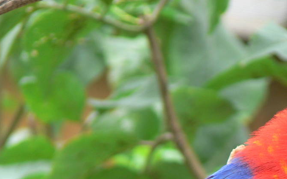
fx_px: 6296
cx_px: 281
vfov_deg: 1.6
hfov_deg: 2.6
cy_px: 234
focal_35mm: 805
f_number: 3.6
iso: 80
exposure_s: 1/50
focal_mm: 67.4
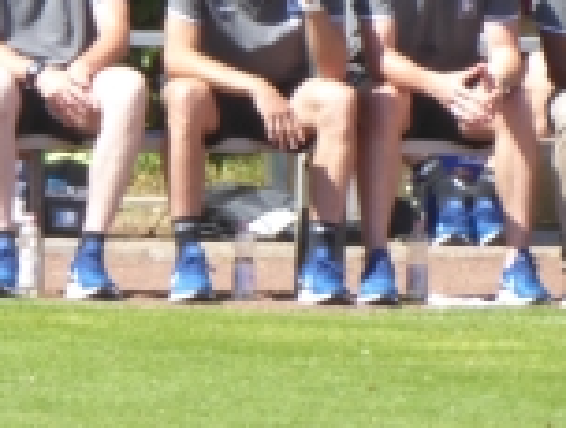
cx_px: 343
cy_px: 15
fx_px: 34856
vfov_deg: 0.7
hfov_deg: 0.9
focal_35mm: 2125
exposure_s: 1/125
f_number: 6.4
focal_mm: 129
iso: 100
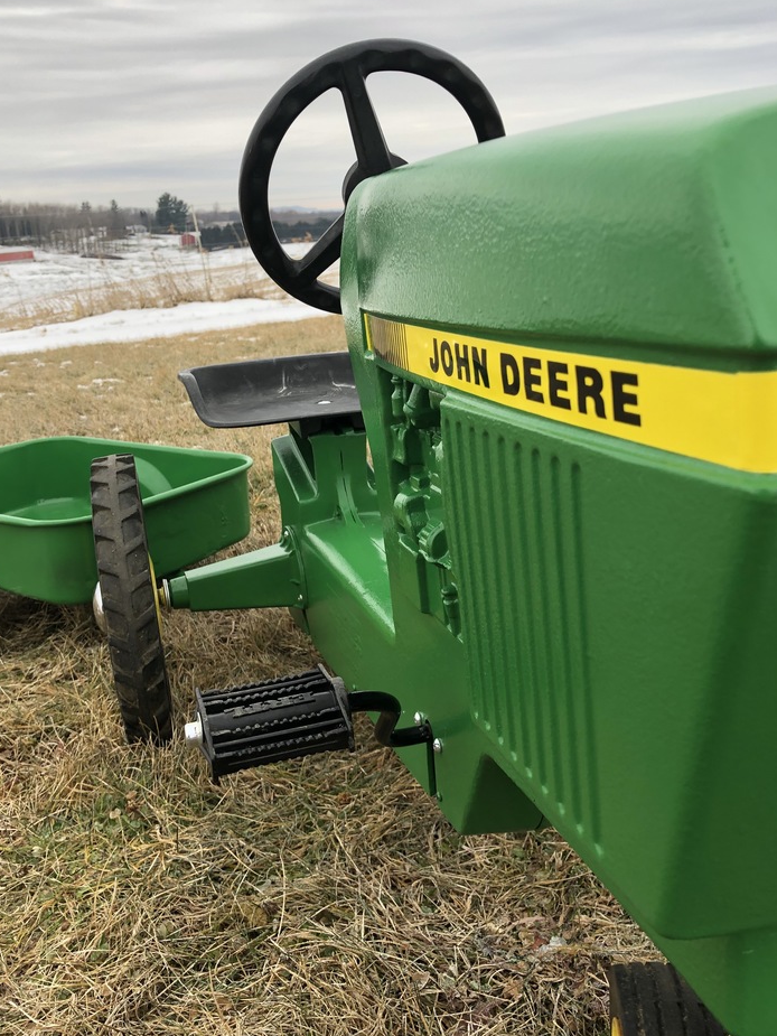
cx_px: 363
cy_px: 474
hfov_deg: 45.4
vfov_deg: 58.3
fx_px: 928
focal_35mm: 31
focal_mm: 4
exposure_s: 1/120
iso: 25
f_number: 1.8
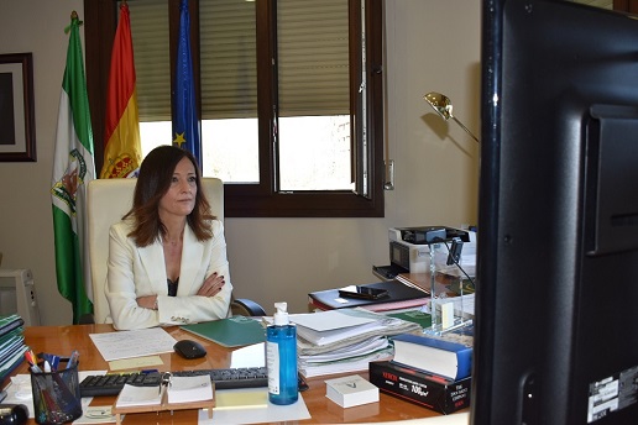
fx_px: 638
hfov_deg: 53.1
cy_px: 212
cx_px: 319
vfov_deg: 36.9
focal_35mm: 36
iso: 500
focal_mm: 24
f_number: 5.6
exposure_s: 1/125
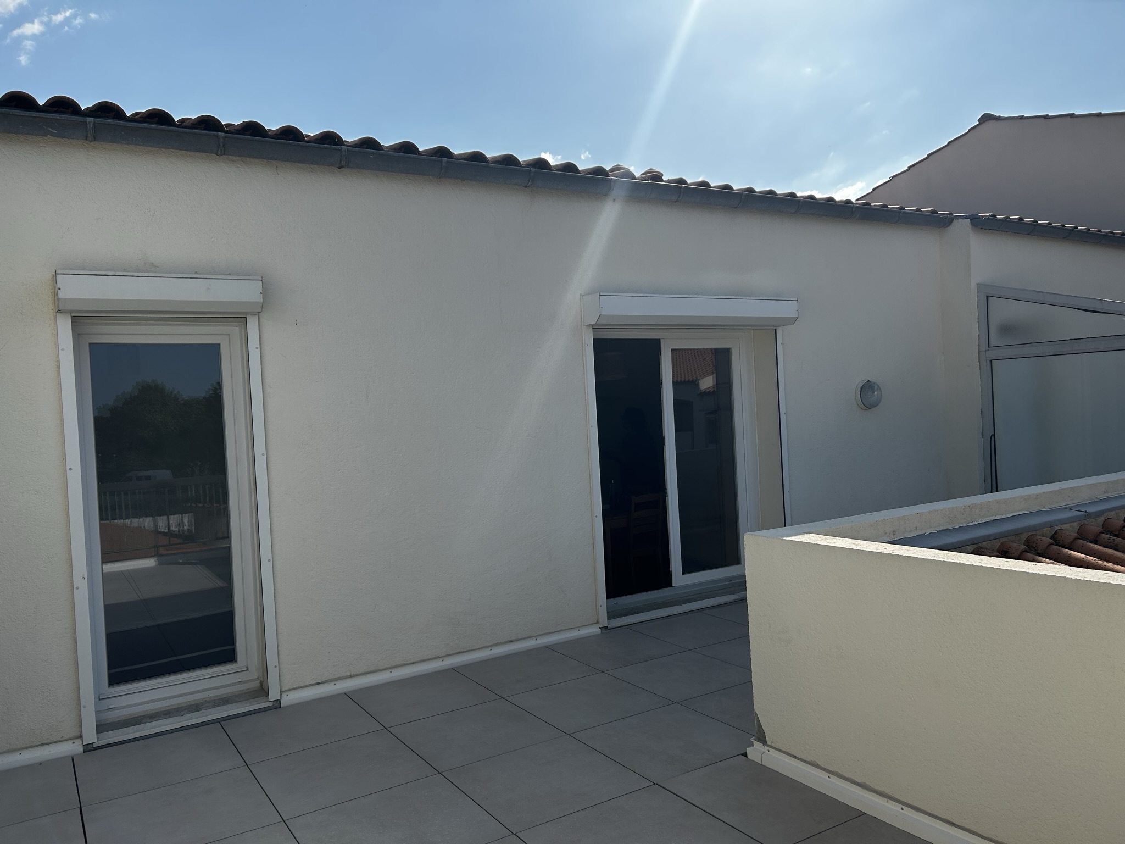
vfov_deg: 53.1
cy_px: 422
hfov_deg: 67.3
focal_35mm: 26
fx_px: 845
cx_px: 562
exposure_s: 1/5319
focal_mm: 5.7
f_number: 1.5
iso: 50
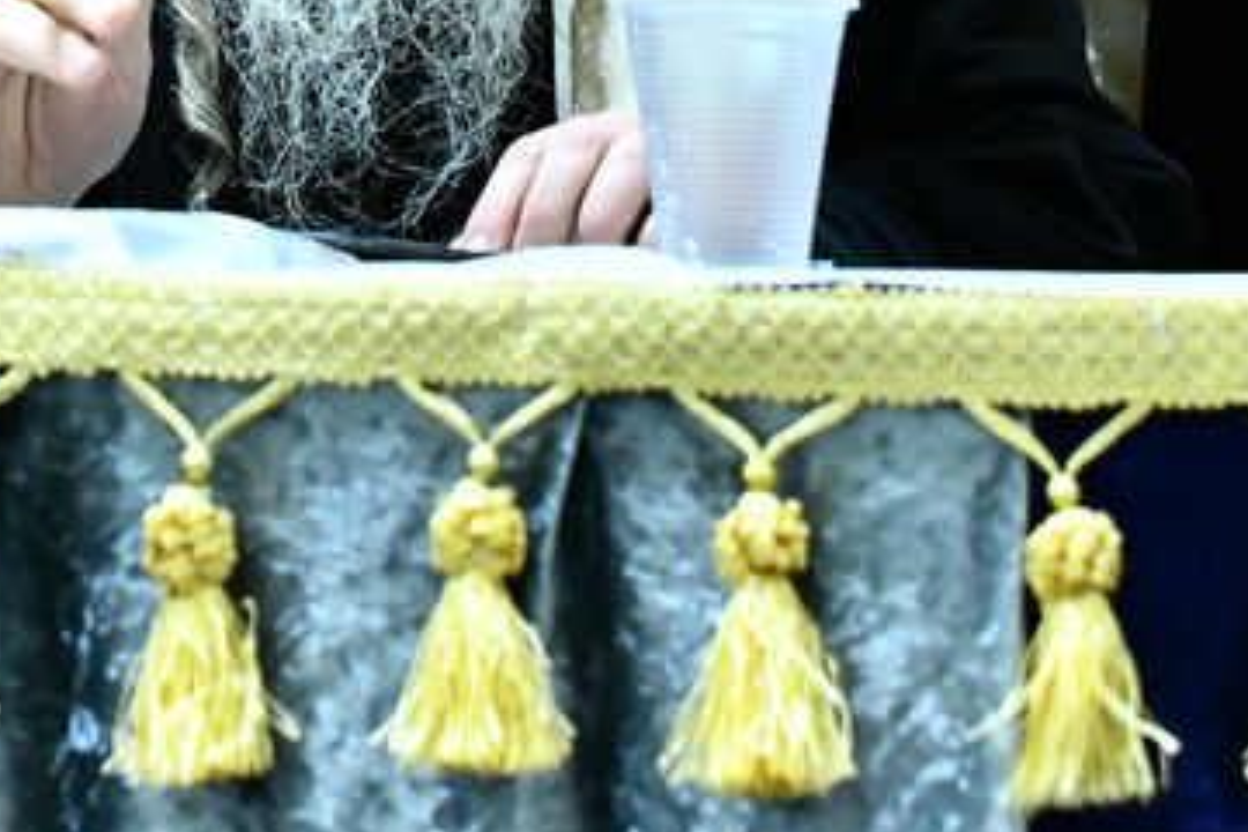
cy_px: -525
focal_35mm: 140
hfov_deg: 14.6
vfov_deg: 9.4
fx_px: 4853
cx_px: 263
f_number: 5.6
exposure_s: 1/60
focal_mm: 36
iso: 2000
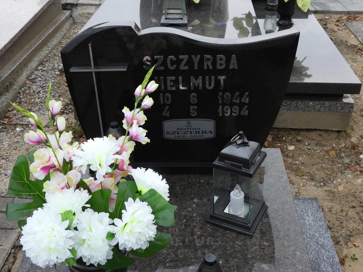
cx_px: 182
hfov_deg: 45.8
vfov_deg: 35.1
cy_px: 136
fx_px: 430
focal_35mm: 41
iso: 100
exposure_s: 1/320
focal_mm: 7.4
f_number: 3.2
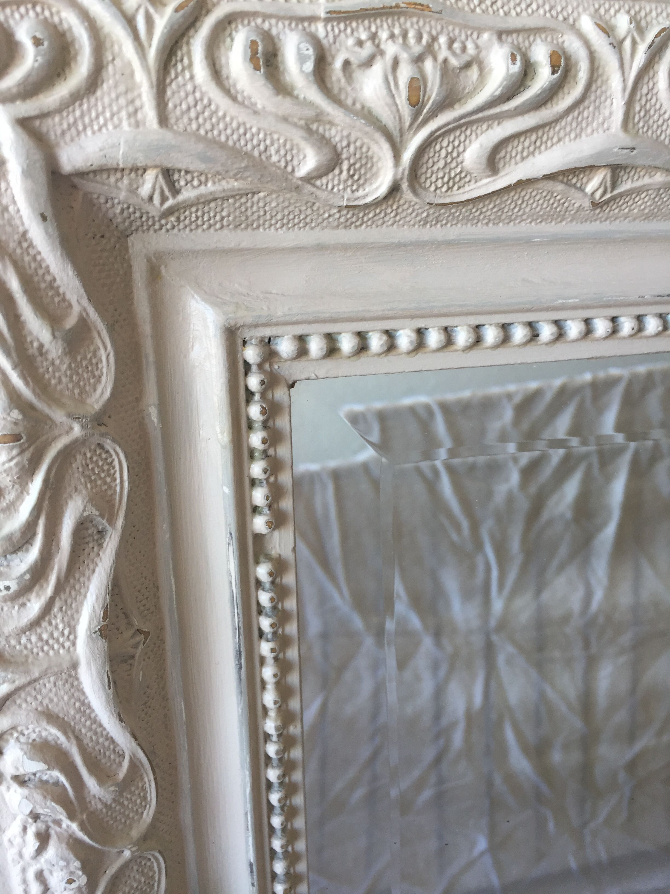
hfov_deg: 48.2
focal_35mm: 29
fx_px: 748
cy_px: 447
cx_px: 335
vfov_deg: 61.7
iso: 50
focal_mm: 4.15
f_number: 2.2
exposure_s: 1/100
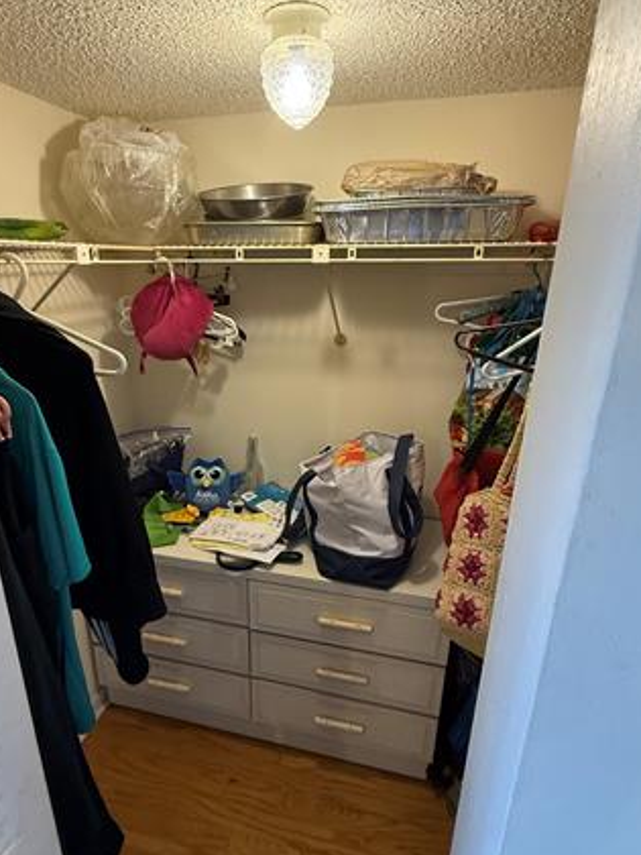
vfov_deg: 81.7
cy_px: 432
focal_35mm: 20
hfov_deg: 65.7
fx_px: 494
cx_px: 281
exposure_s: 1/60
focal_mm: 2.22
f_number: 2.2
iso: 320
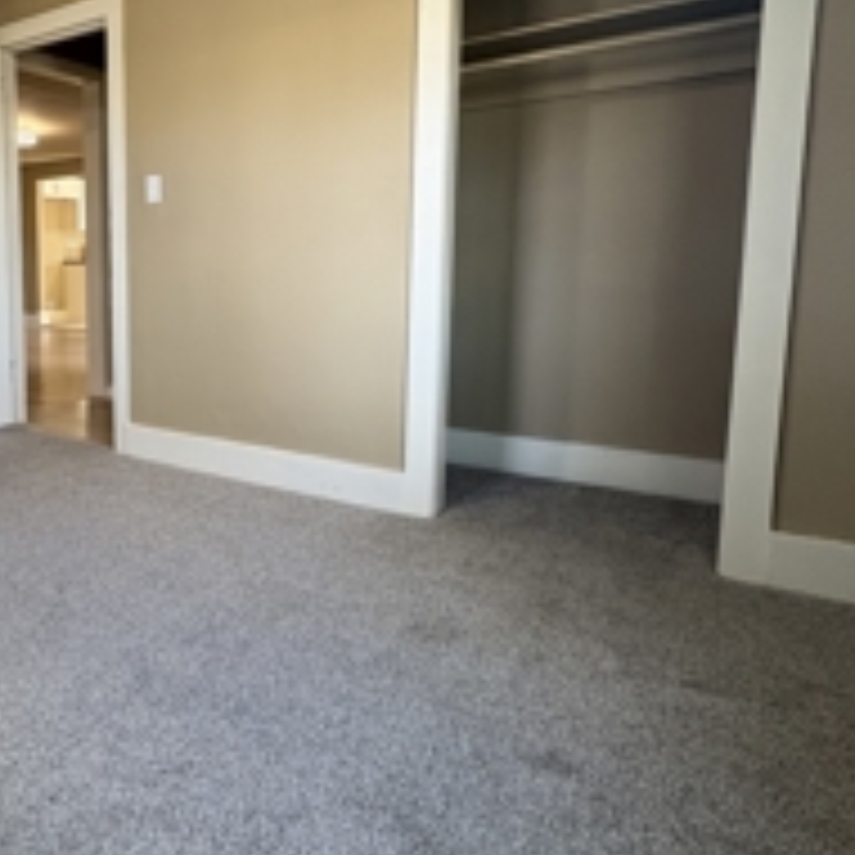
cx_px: 140
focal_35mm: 26
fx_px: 727
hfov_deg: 55.4
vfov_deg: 60.5
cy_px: 346
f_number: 2.2
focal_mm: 2.22
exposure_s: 1/60
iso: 160
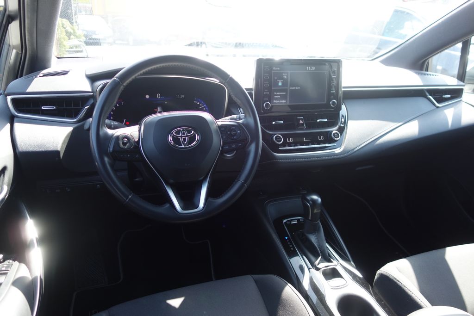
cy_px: 158
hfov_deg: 65.5
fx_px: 369
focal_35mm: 28
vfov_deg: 46.4
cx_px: 237
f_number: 1.8
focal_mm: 10.4
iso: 125
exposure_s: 1/200
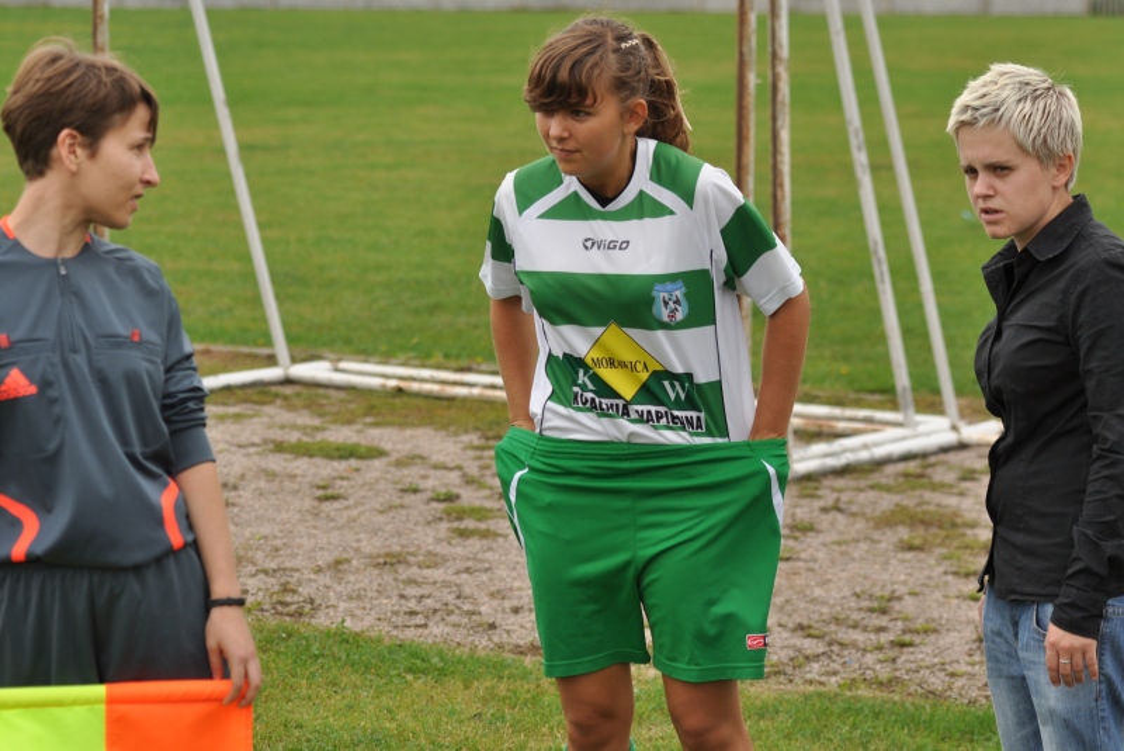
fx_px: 3279
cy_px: 376
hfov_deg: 19.4
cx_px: 562
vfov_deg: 13.1
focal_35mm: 105
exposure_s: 1/800
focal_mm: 70
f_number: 4
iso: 200
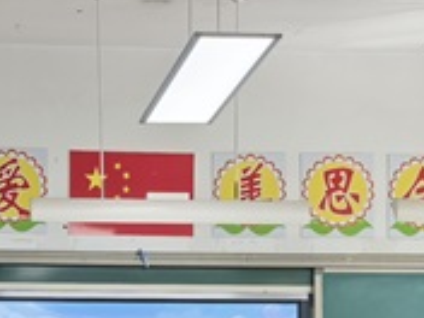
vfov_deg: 11.0
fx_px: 1629
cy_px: 369
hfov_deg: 14.7
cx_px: 39
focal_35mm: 133
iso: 200
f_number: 2
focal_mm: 6.98
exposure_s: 1/333
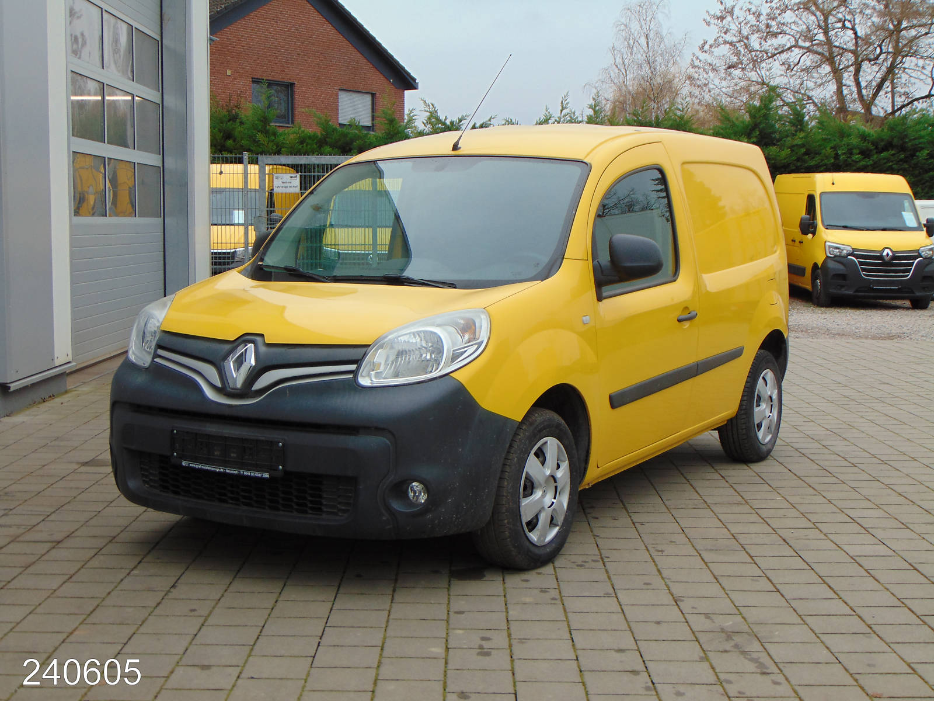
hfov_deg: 38.2
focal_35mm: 50
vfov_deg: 29.1
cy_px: 350
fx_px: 1349
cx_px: 467
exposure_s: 1/200
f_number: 3.5
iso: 80
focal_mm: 9
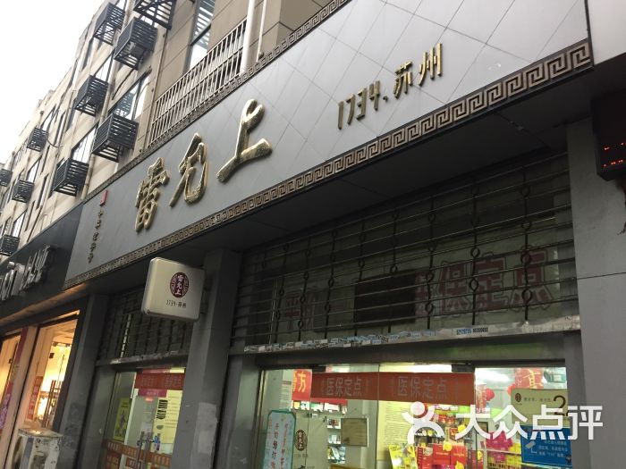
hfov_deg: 61.7
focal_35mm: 29
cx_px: 313
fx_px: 524
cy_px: 234
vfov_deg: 48.2
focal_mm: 4.15
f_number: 2.2
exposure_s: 1/33
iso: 160
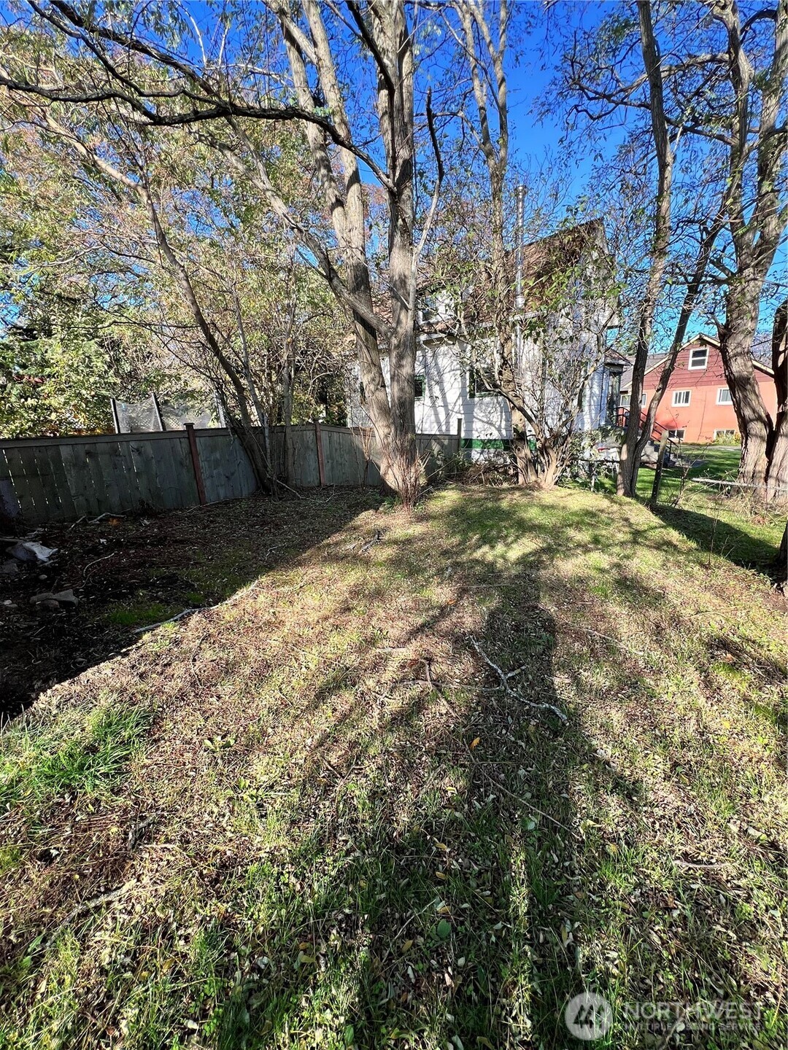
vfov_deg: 106.2
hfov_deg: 89.9
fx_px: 395
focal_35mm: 13
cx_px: 394
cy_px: 525
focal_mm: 1.57
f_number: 1.8
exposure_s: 1/249
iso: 32
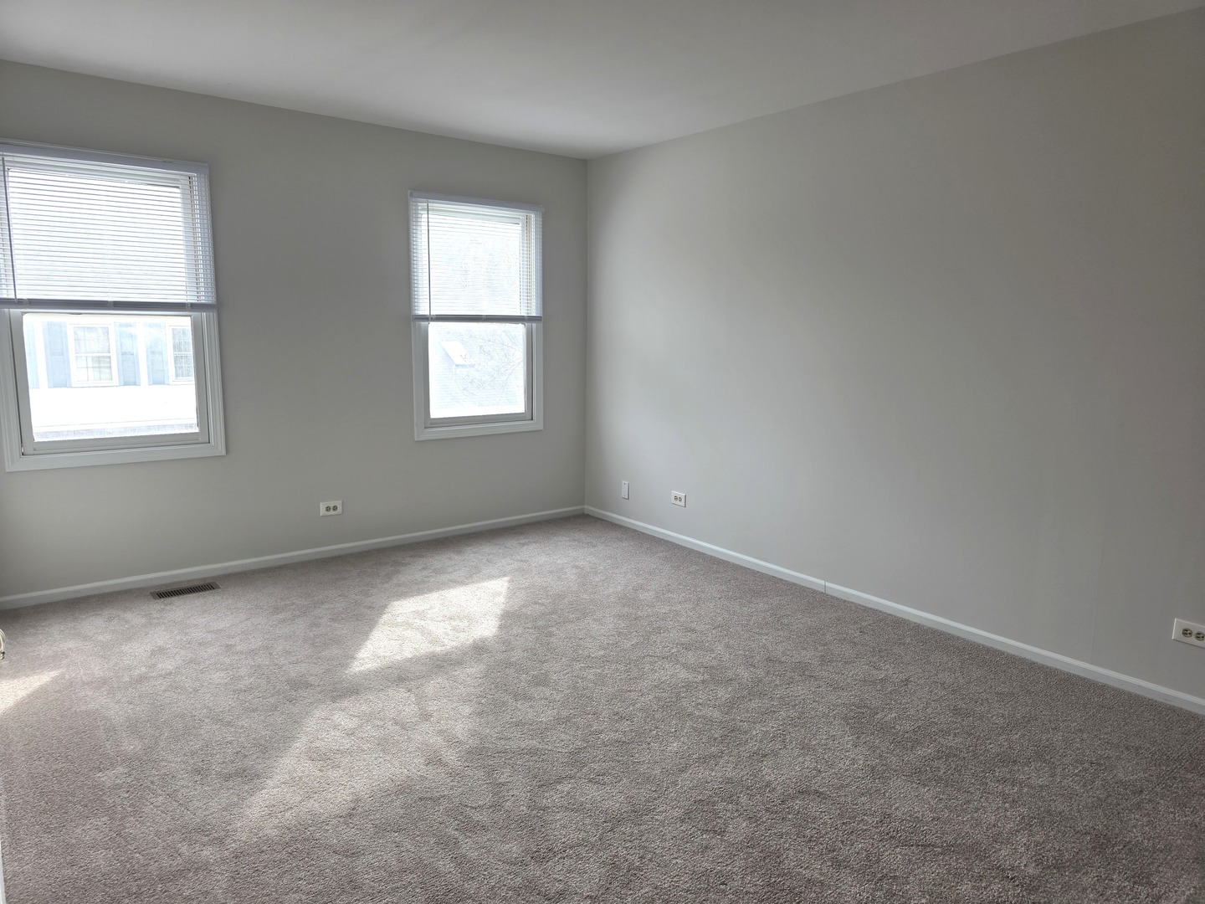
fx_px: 801
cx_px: 602
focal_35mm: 23
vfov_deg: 58.9
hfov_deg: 73.9
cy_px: 452
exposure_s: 1/180
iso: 50
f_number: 1.7
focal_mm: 6.3
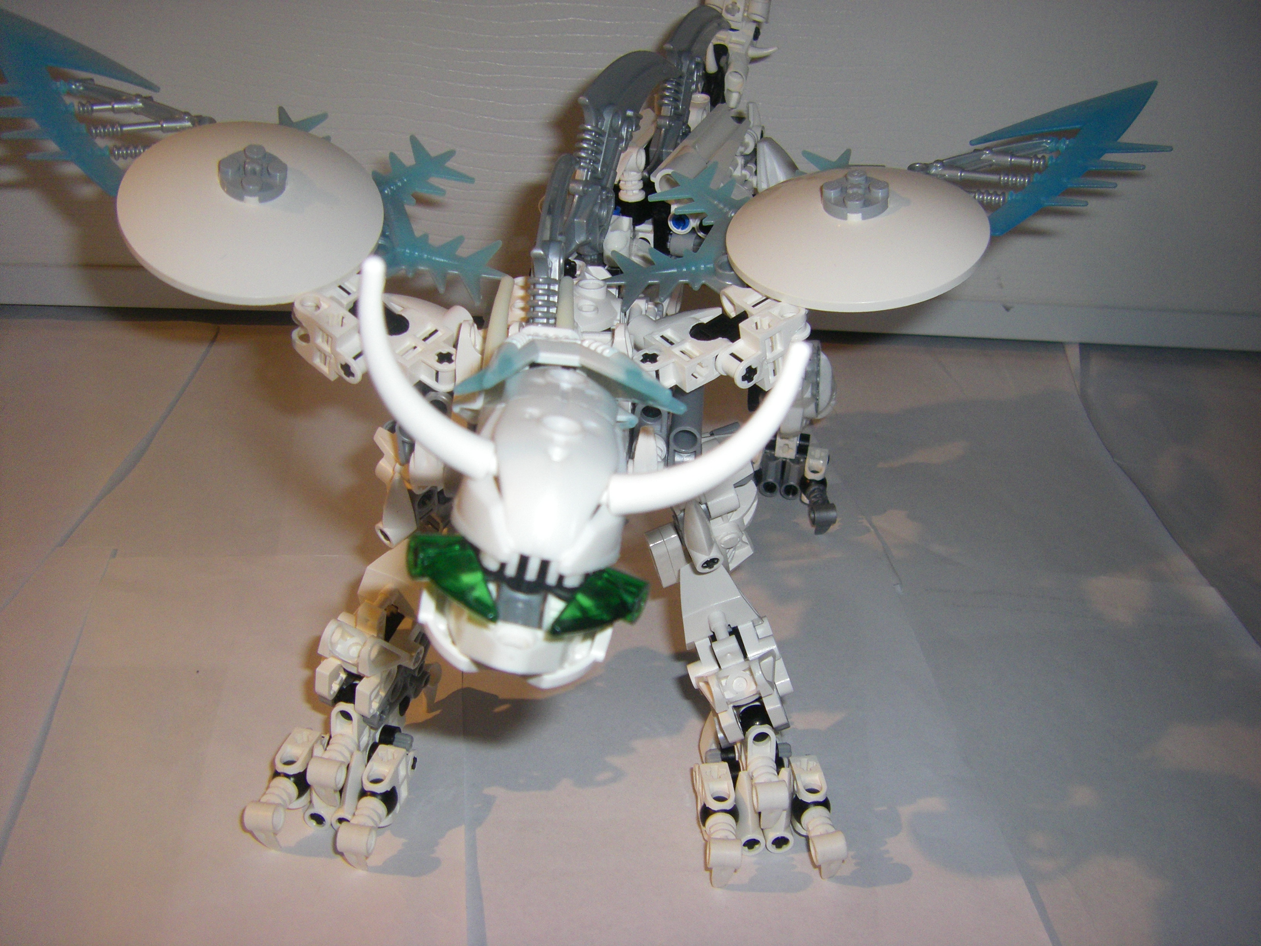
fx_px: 1384
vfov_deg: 37.7
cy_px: 473
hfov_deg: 49.0
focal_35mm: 38
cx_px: 630
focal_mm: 6.3
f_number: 3.5
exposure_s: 1/50
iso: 200
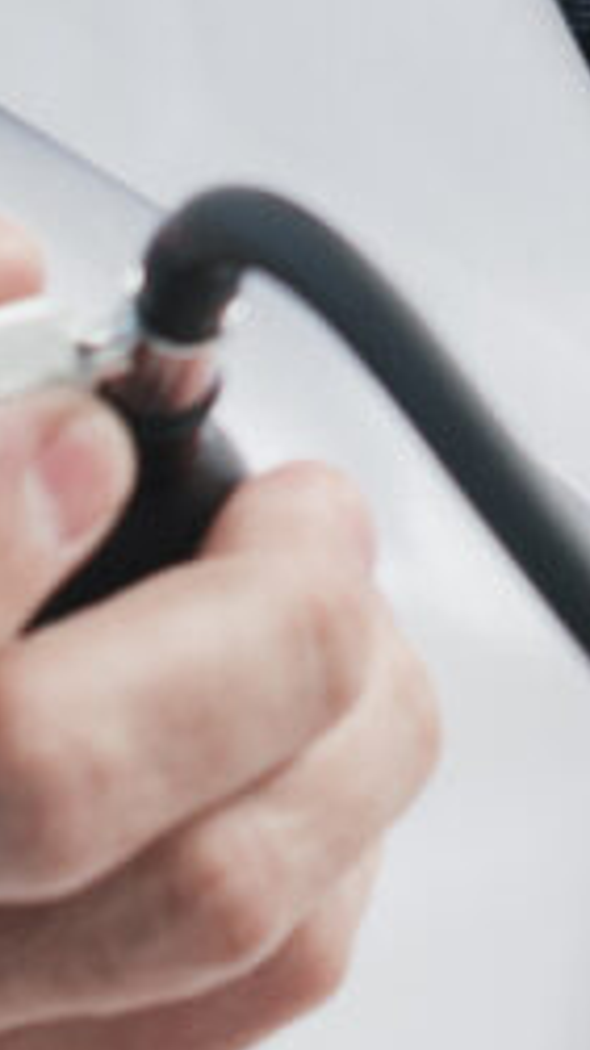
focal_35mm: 535
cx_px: 2268
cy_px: -650
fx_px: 14895
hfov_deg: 2.2
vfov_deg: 4.0
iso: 200
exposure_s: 1/160
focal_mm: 50
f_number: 5
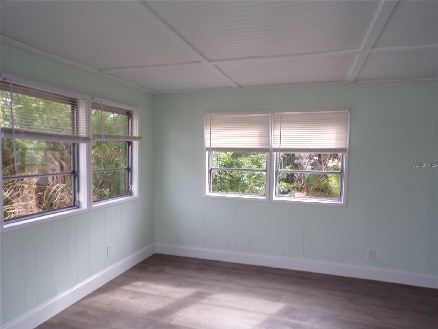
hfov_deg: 71.6
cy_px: 164
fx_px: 304
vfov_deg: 56.8
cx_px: 219
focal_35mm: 24
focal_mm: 4.3
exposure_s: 1/85
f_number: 4.3
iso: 80
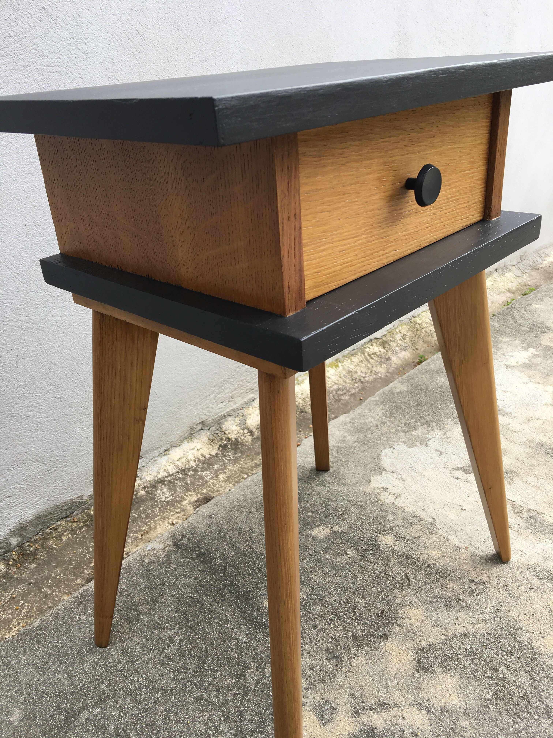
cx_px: 276
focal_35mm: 29
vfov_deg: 61.7
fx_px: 618
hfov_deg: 48.2
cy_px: 369
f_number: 2.2
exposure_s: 1/187
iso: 25
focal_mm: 4.15
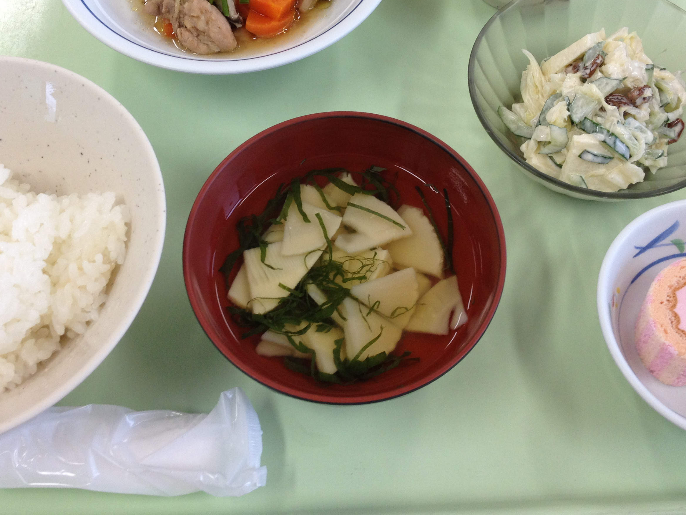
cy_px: 164
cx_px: 336
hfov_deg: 38.9
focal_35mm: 49
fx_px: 971
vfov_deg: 29.4
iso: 80
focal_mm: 4.28
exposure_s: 1/60
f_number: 2.4
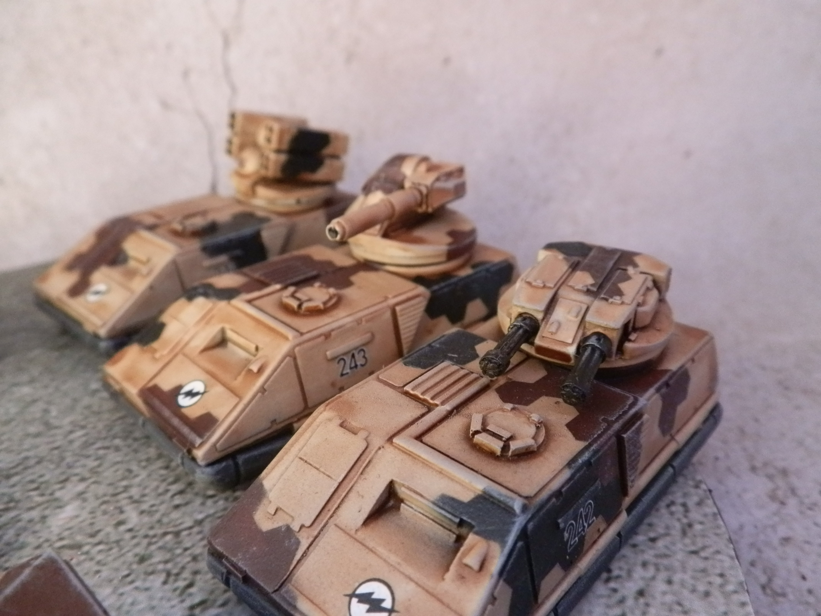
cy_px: 308
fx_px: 664
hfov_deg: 63.4
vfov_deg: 49.7
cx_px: 410
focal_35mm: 28
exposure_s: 1/100
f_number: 3.1
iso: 400
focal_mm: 5
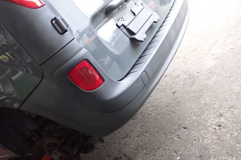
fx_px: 214
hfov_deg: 58.7
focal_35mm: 32
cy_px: 82
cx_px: 123
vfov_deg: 41.1
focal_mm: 5.4
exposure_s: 1/30
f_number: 2.3
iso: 500
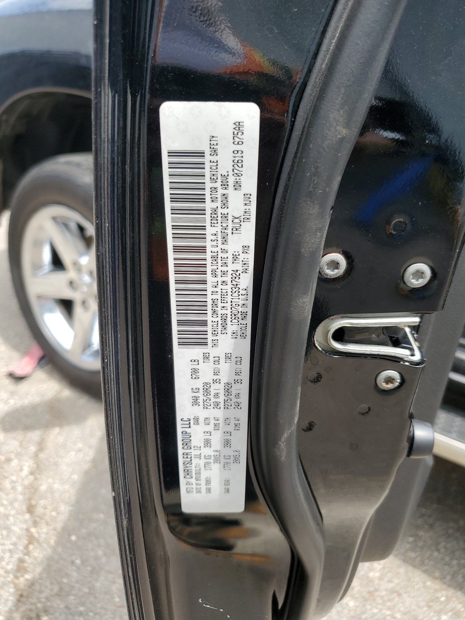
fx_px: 466
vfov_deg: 67.3
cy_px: 310
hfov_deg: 53.1
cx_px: 232
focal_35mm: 26
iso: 50
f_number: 1.5
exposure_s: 1/1111
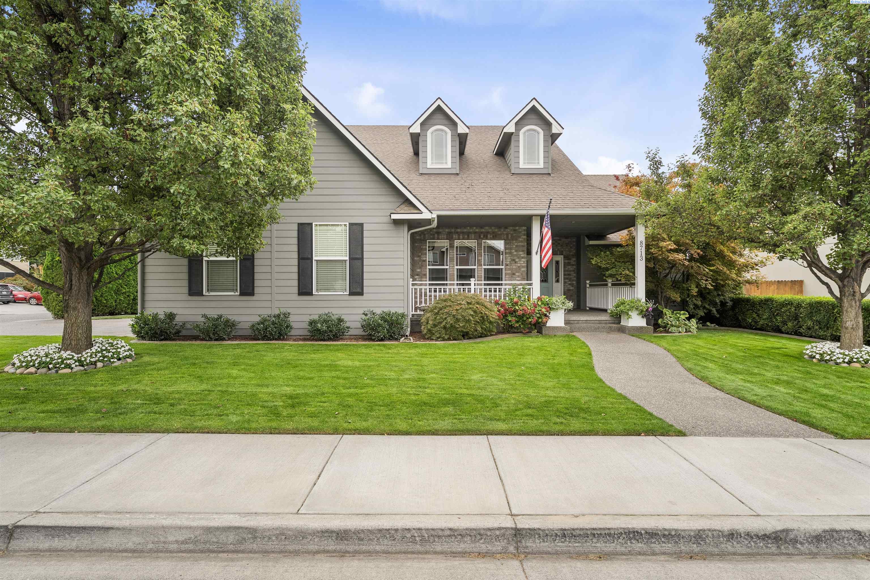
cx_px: 435
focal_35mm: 18
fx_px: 423
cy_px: 290
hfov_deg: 91.6
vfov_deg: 68.9
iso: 100
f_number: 8
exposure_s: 1/60
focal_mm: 17.5
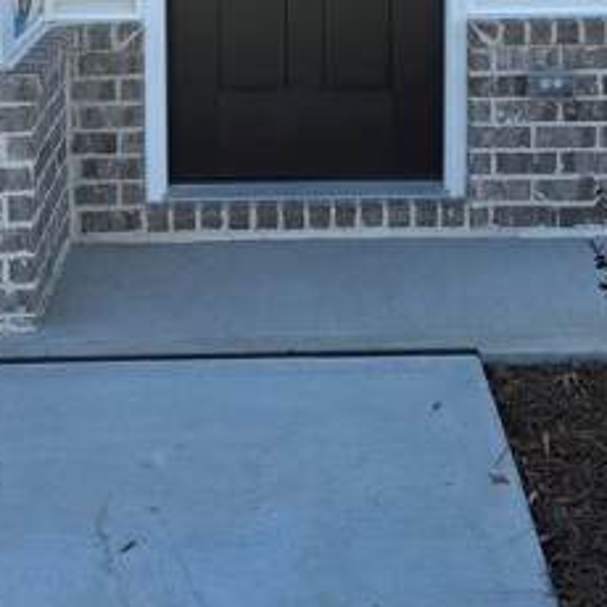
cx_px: 319
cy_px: -84
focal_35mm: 68
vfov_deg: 23.6
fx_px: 1349
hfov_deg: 25.4
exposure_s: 1/2259
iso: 80
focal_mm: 6.25
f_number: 1.7
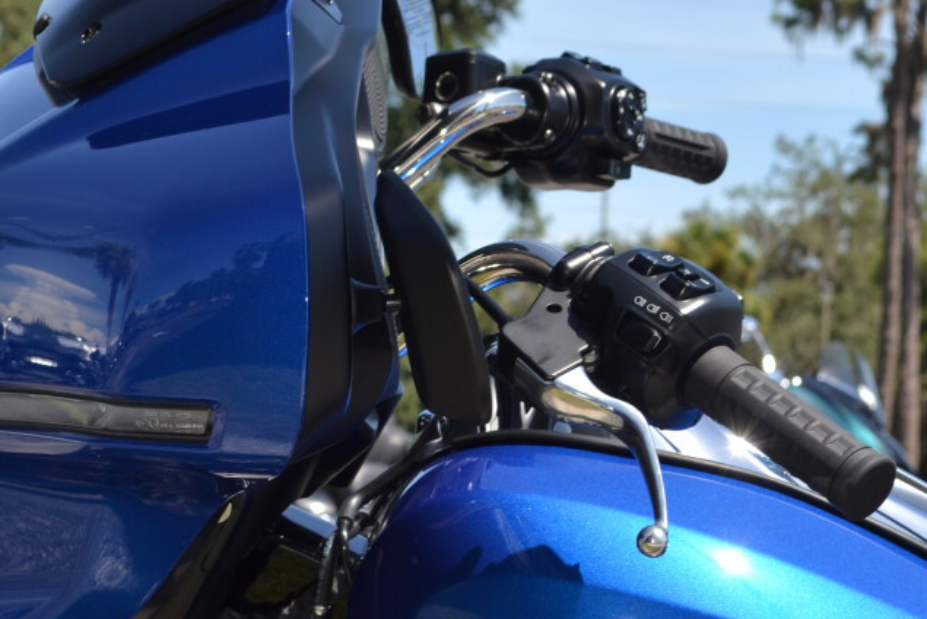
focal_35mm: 136
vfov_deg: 10.1
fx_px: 3503
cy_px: 356
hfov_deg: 15.1
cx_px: 474
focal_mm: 48
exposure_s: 1/200
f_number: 9
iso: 100
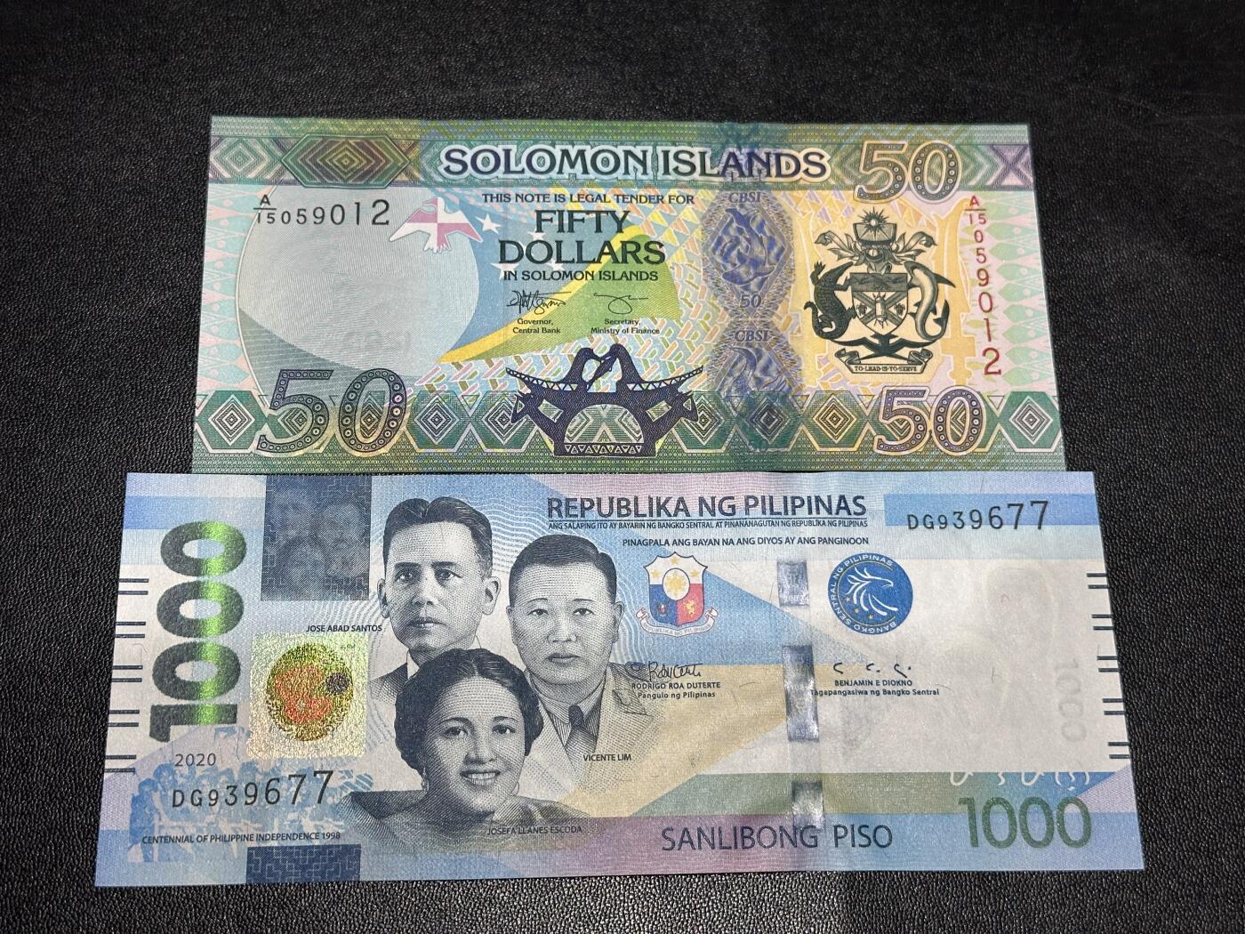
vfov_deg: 30.3
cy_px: 467
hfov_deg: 39.7
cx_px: 622
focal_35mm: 48
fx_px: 1726
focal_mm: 6.86
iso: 80
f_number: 1.78
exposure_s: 1/50
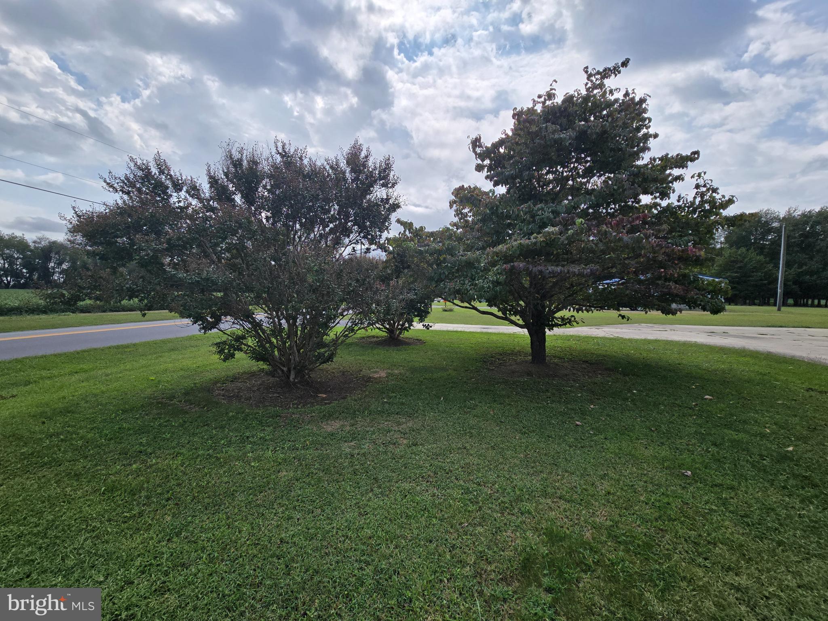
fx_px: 311
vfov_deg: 89.9
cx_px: 414
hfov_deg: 106.2
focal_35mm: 13
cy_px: 310
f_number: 2.2
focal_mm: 2.2
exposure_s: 1/3177
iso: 50
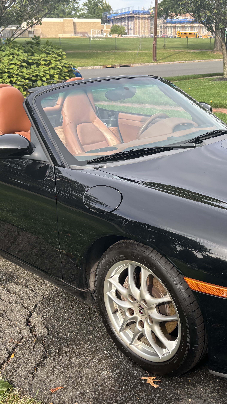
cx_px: 159
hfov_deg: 27.5
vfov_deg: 47.3
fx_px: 460
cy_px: 194
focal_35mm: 43
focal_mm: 5.96
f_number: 1.6
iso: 50
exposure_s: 1/872
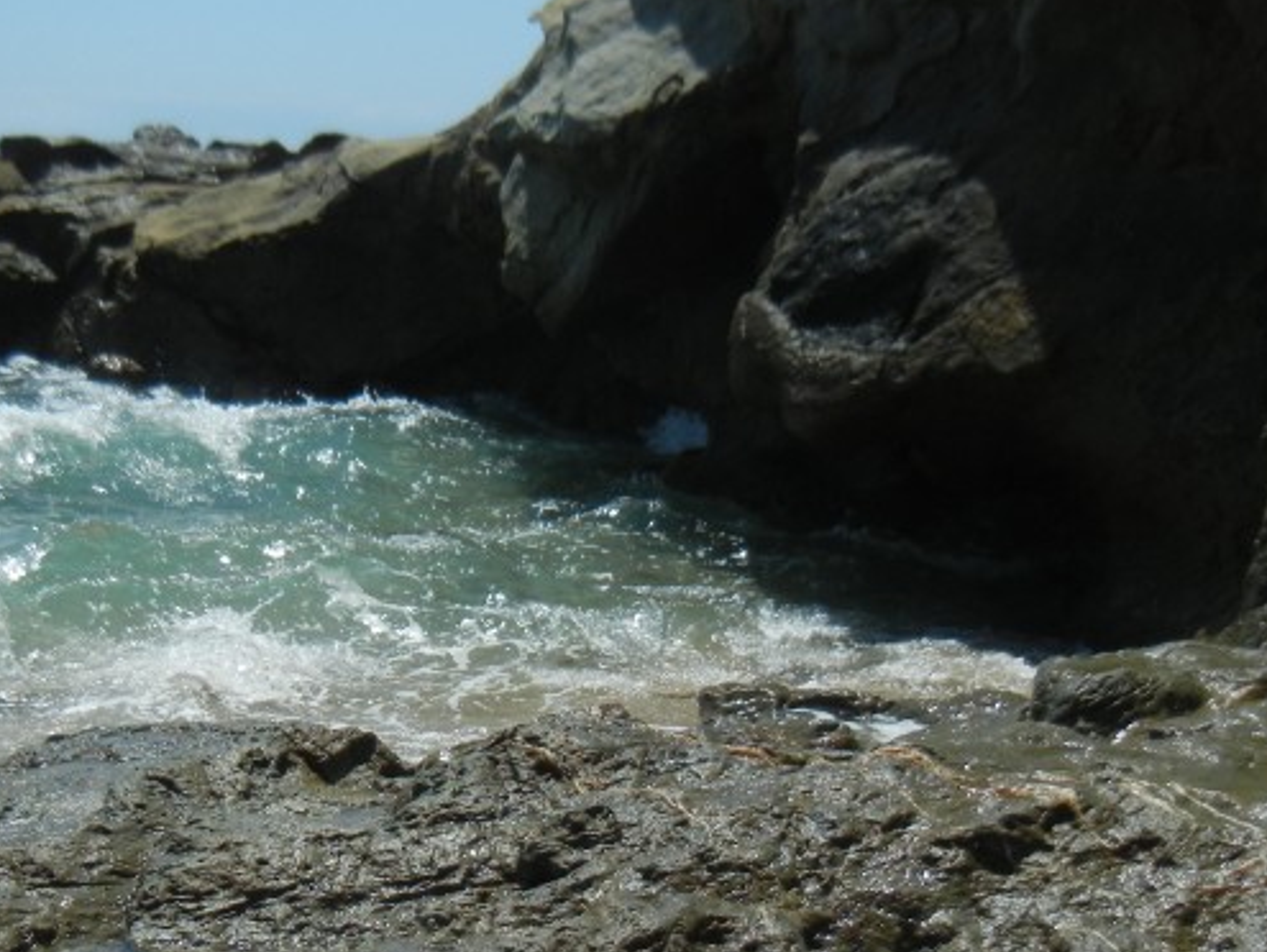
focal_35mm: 62
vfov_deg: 23.6
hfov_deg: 30.8
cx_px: 379
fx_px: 2271
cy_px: 624
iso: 160
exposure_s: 1/708
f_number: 7
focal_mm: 5.4
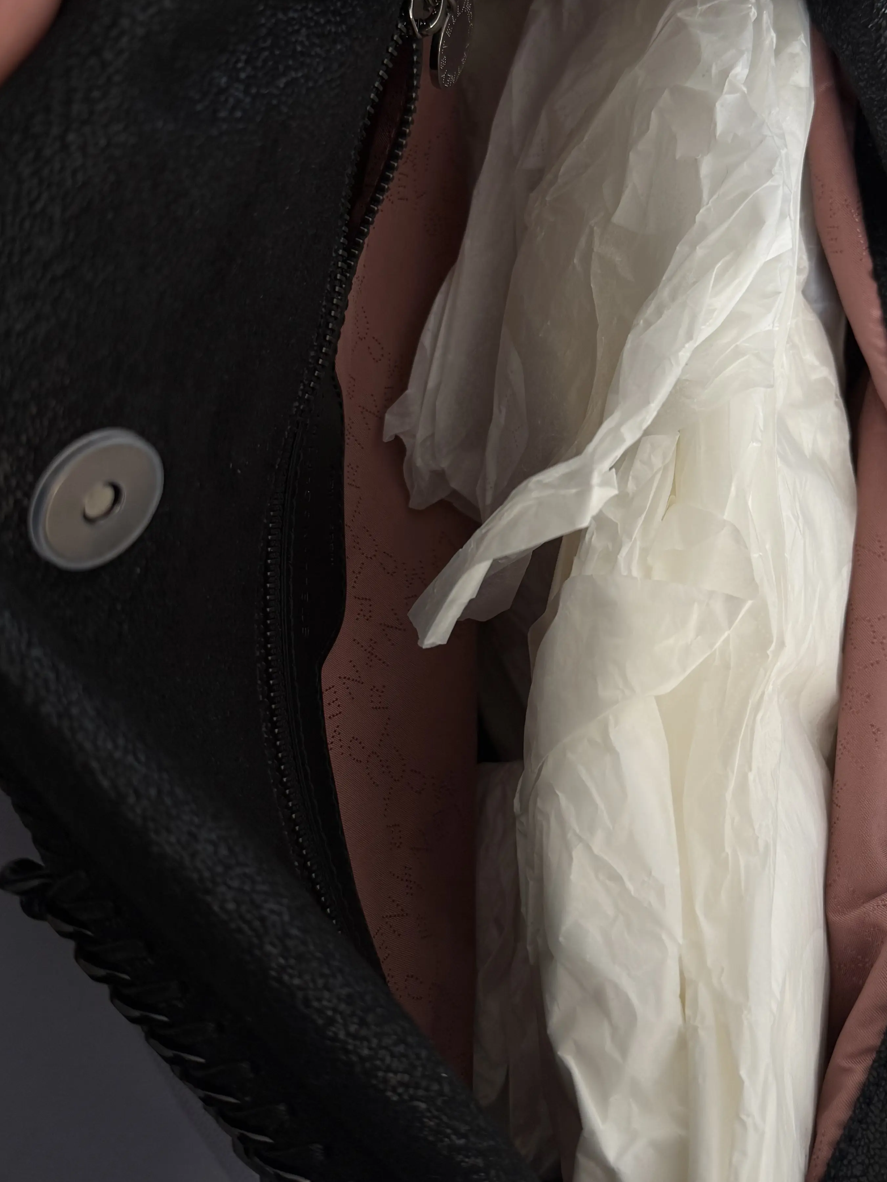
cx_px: 571
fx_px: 1298
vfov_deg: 48.8
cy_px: 490
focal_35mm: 38
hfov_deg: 37.4
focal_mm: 6.76
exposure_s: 1/121
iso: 160
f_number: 1.78
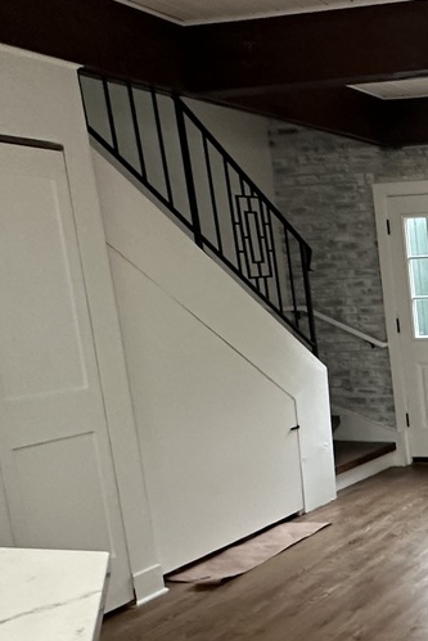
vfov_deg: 46.1
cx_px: 680
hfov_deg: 23.7
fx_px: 748
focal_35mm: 42
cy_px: 393
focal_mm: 2.22
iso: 320
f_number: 2.2
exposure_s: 1/120
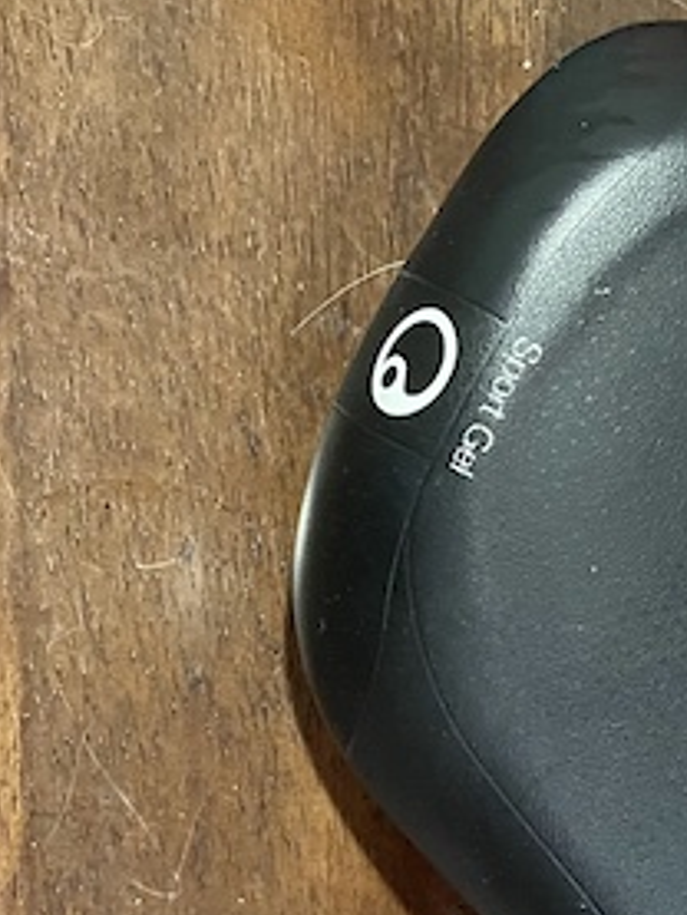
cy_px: 1064
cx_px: 657
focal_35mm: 75
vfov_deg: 23.9
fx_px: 1983
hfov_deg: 19.2
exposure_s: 1/30
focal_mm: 4.2
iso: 800
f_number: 1.6
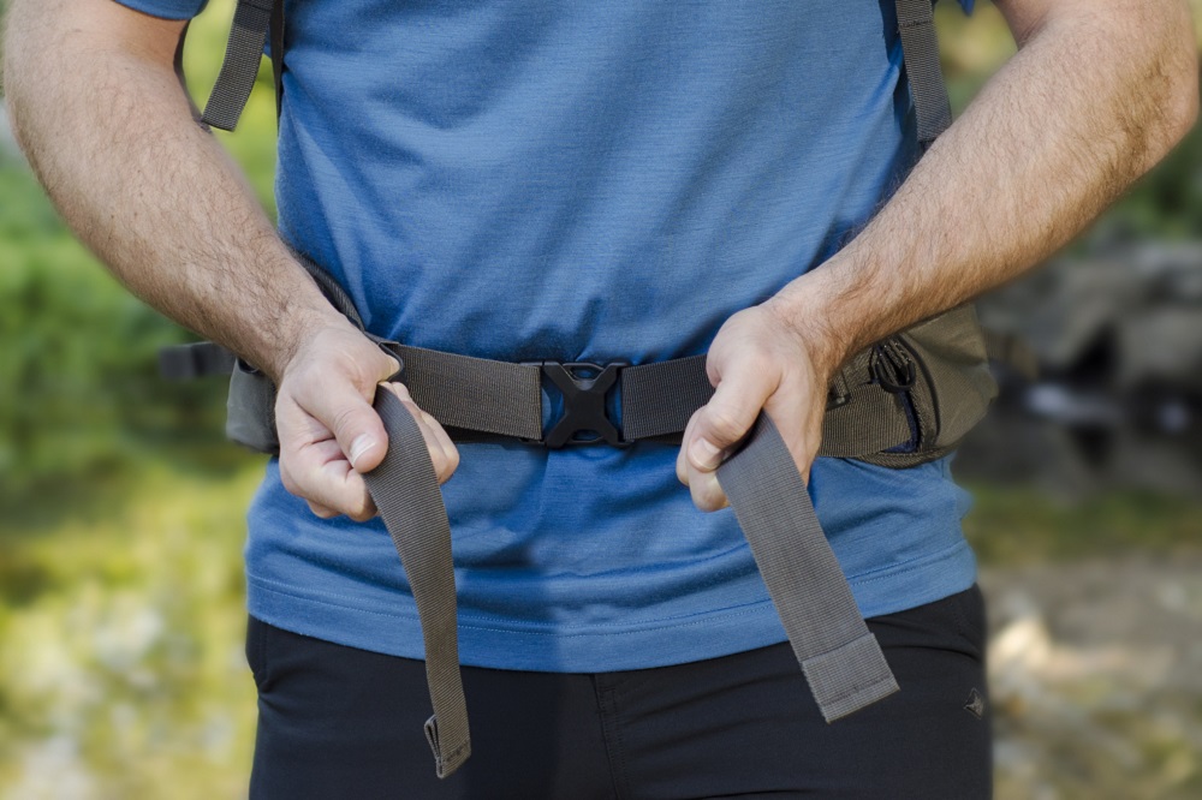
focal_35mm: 75
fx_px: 2503
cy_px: 400
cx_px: 601
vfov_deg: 18.2
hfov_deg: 27.0
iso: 320
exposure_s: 1/200
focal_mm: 50
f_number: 3.5
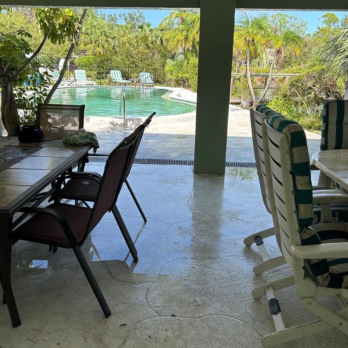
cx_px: 173
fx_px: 353
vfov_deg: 52.4
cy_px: 155
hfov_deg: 52.5
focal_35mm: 31
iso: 50
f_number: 1.5
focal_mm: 5.7
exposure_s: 1/1224
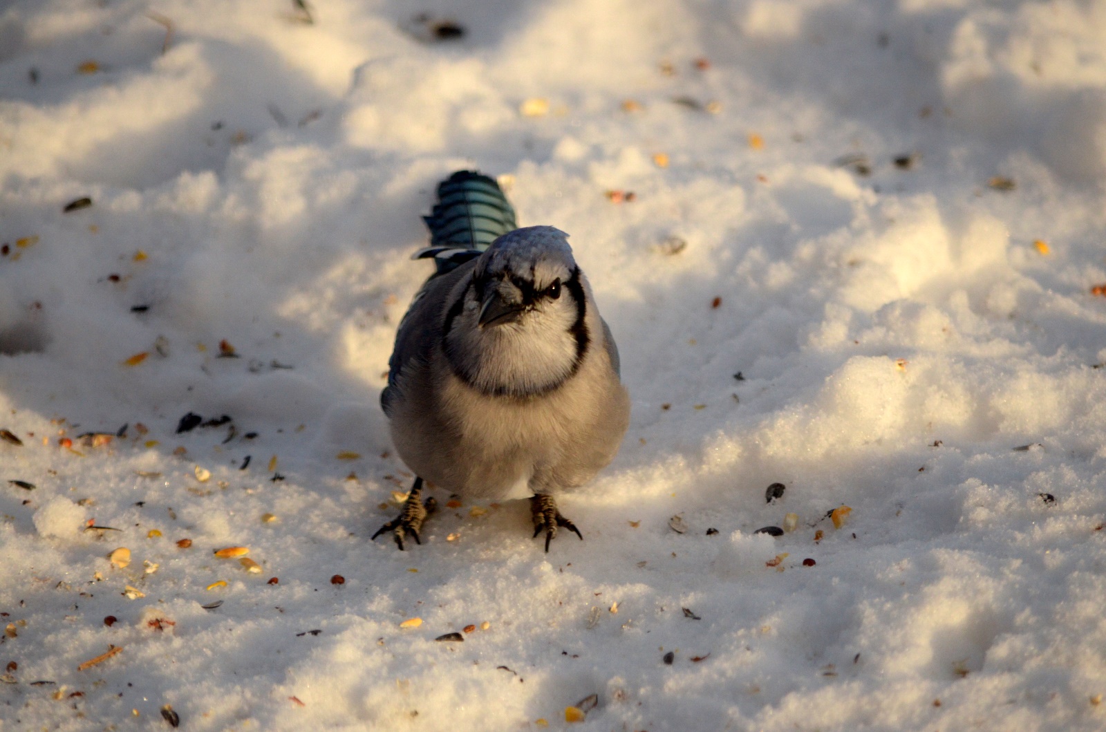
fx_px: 13793
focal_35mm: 450
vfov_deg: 3.0
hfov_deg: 4.6
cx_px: 553
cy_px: 366
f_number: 5.6
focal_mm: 300
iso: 1600
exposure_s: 1/2000
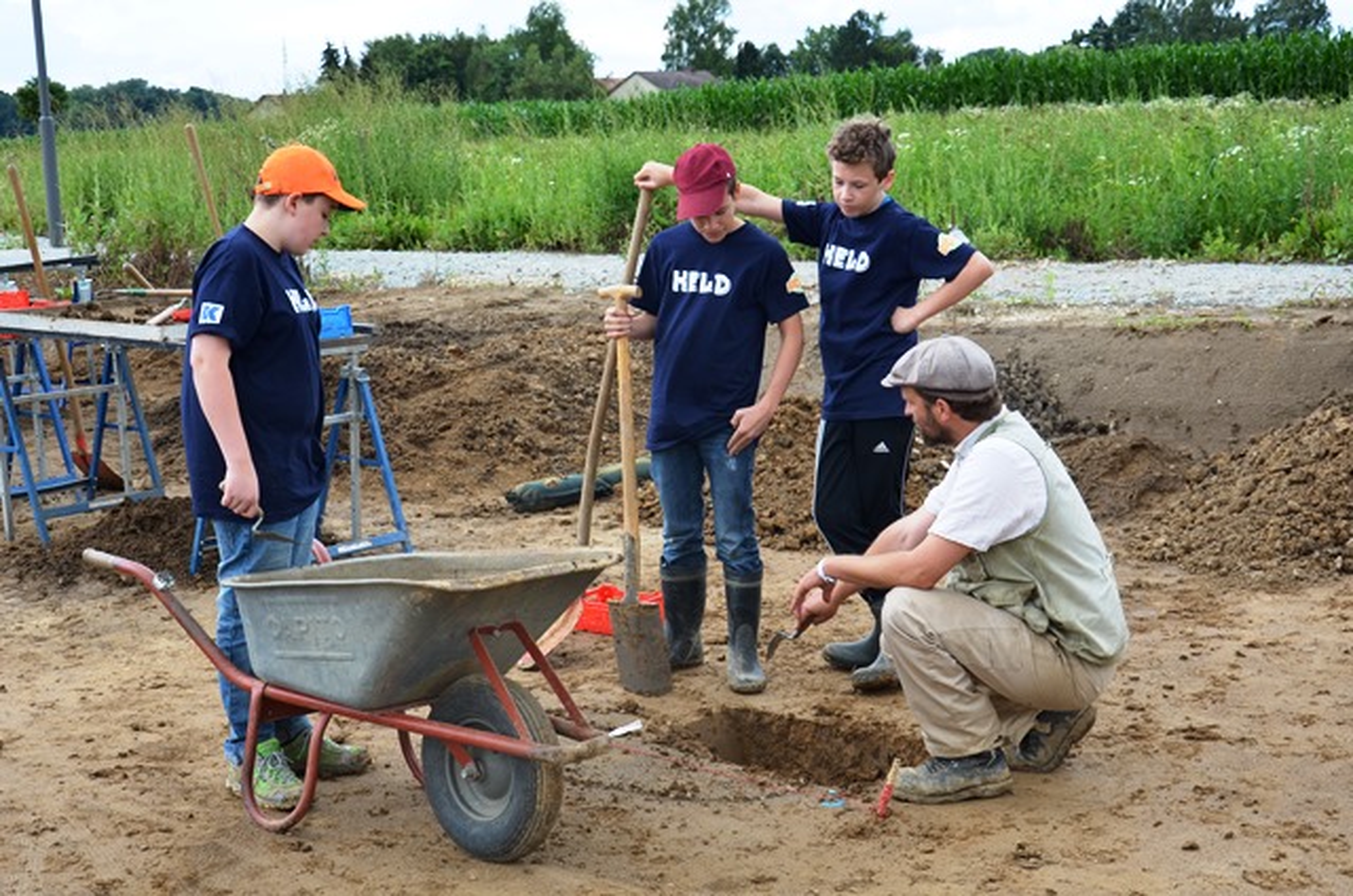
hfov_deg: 39.0
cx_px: 676
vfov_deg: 26.4
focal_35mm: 51
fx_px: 1913
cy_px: 448
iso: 200
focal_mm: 34
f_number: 8
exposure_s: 1/250
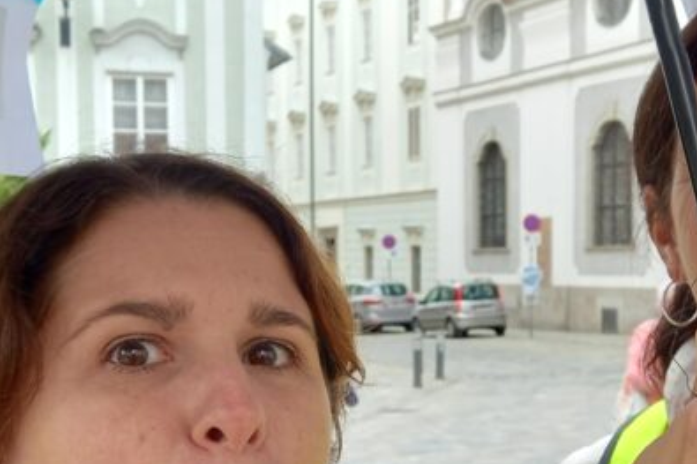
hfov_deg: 25.5
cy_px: 351
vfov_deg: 17.2
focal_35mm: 79
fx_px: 1529
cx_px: 491
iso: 50
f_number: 2
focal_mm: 4.6
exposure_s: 1/119
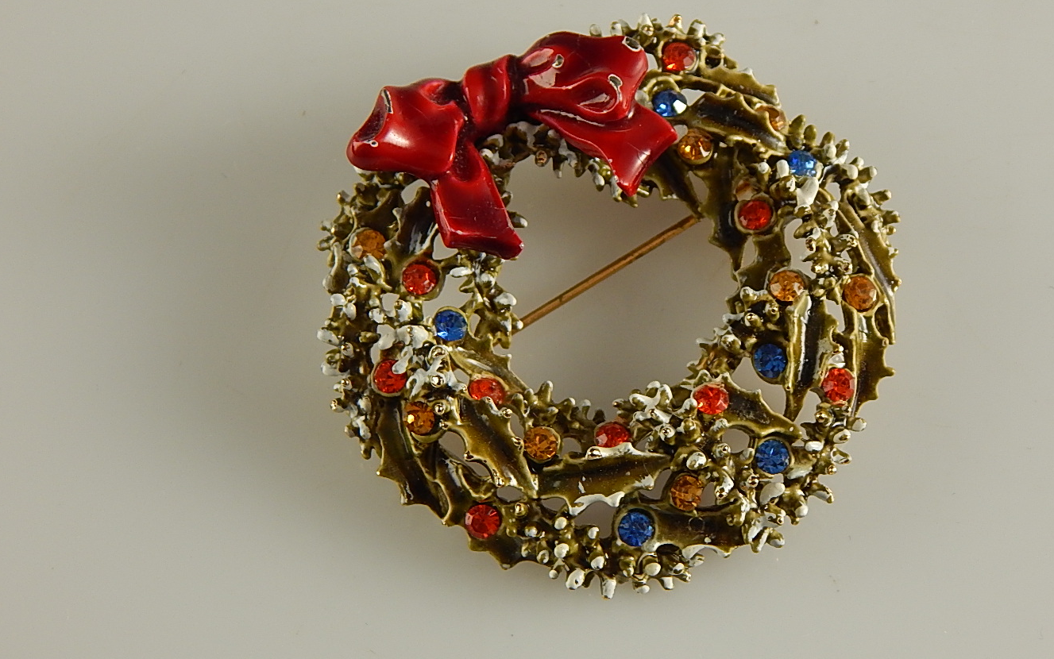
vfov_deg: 18.9
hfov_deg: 29.7
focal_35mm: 69
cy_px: 310
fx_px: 1982
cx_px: 612
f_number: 3.8
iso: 160
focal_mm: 9.7
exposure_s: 1/30
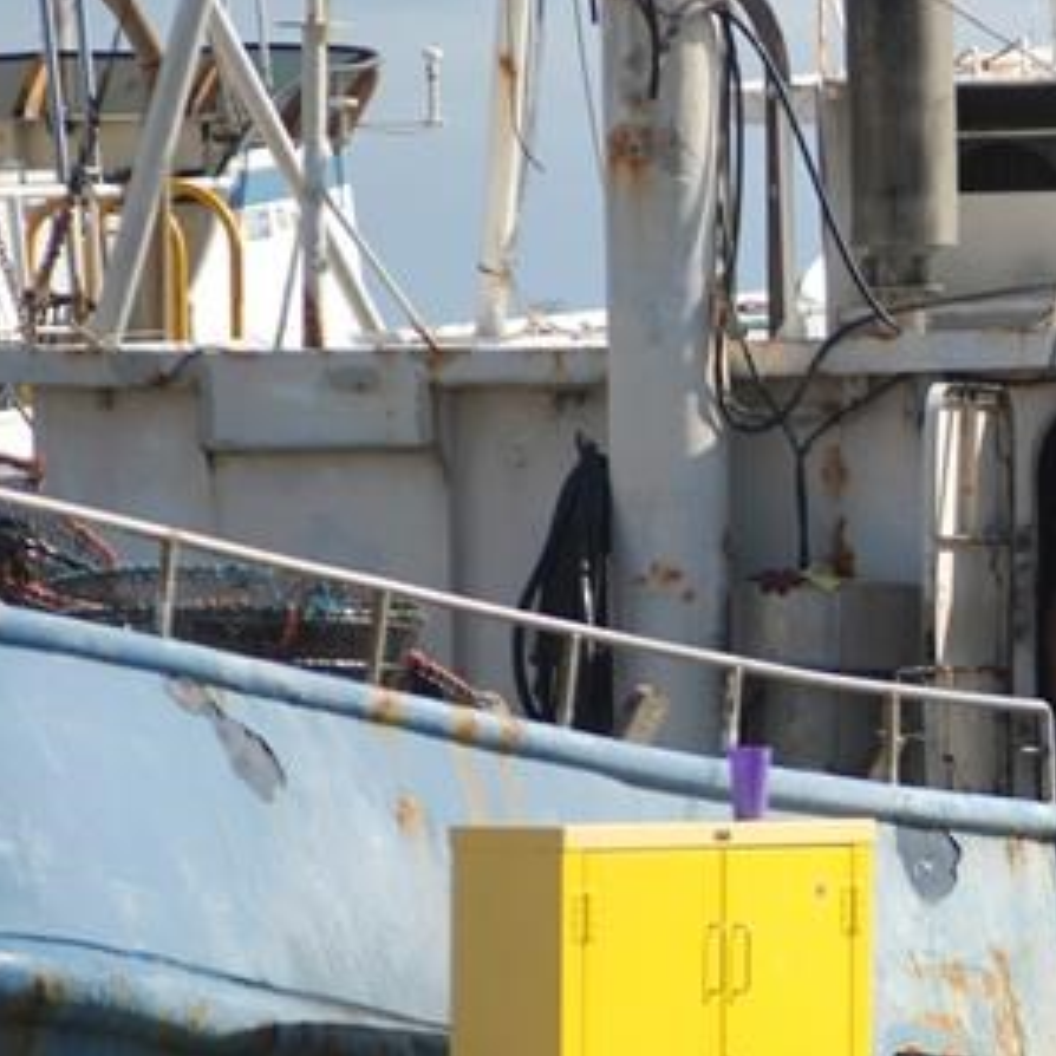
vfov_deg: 3.1
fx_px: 19224
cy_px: 757
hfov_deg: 3.1
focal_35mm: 557
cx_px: 1141
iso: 200
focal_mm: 200
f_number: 3.5
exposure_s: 1/3200
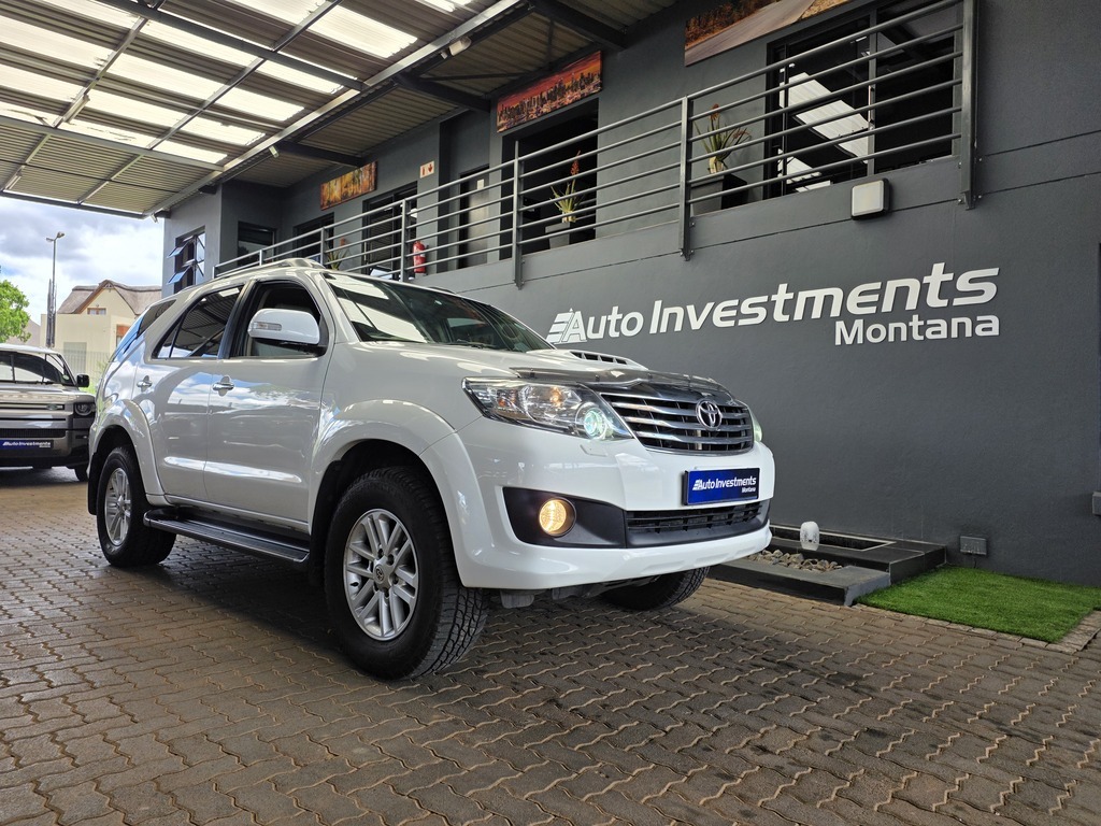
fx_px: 732
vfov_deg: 58.9
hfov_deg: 73.9
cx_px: 550
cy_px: 413
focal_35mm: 23
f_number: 1.7
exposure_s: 1/359
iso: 40
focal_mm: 6.25
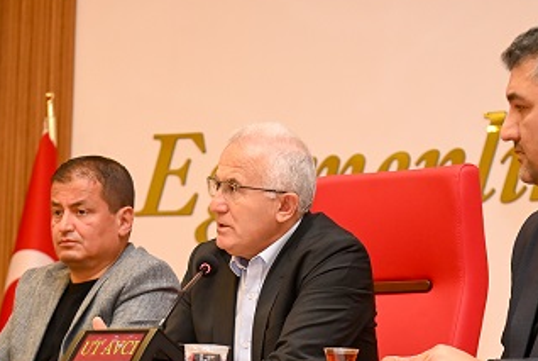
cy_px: 258
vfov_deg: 10.3
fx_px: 2005
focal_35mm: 134
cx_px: 294
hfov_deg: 15.3
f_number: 5
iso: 5000
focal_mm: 85
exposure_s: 1/320
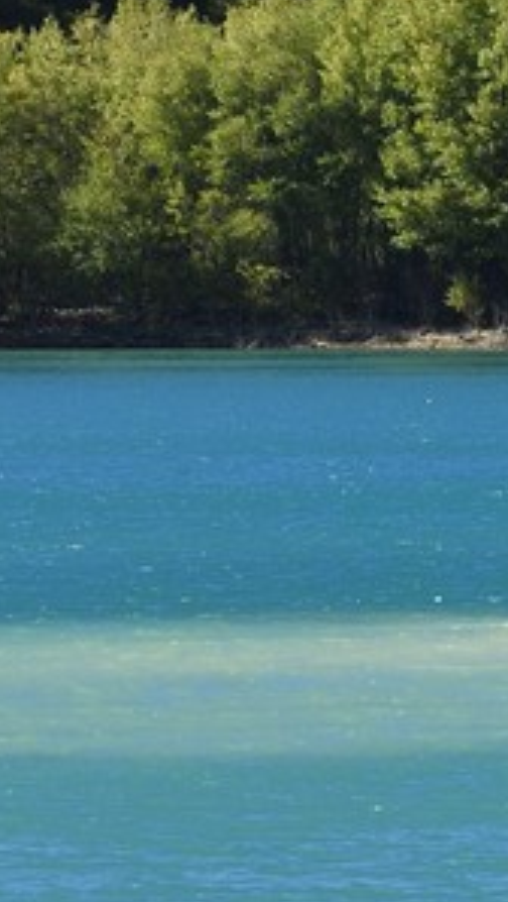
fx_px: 26895
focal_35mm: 1125
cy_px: -257
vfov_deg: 1.9
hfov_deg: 1.1
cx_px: 2117
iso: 400
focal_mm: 200
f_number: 14
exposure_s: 1/250
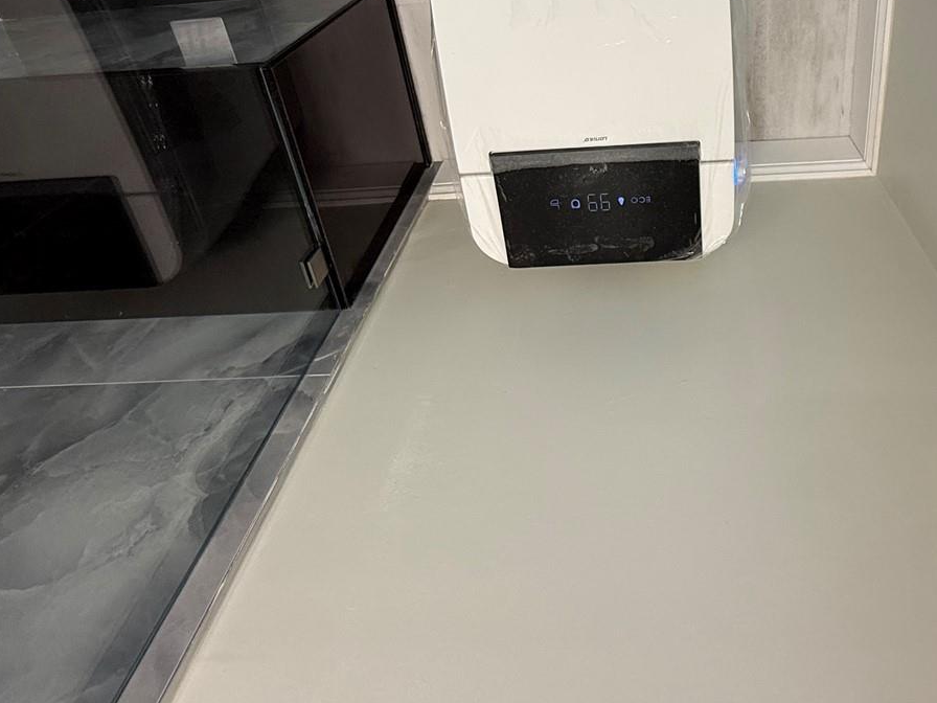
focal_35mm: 25
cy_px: 110
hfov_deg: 67.7
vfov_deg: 50.4
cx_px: 614
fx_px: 677
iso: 160
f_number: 2.2
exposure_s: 1/120
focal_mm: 2.22
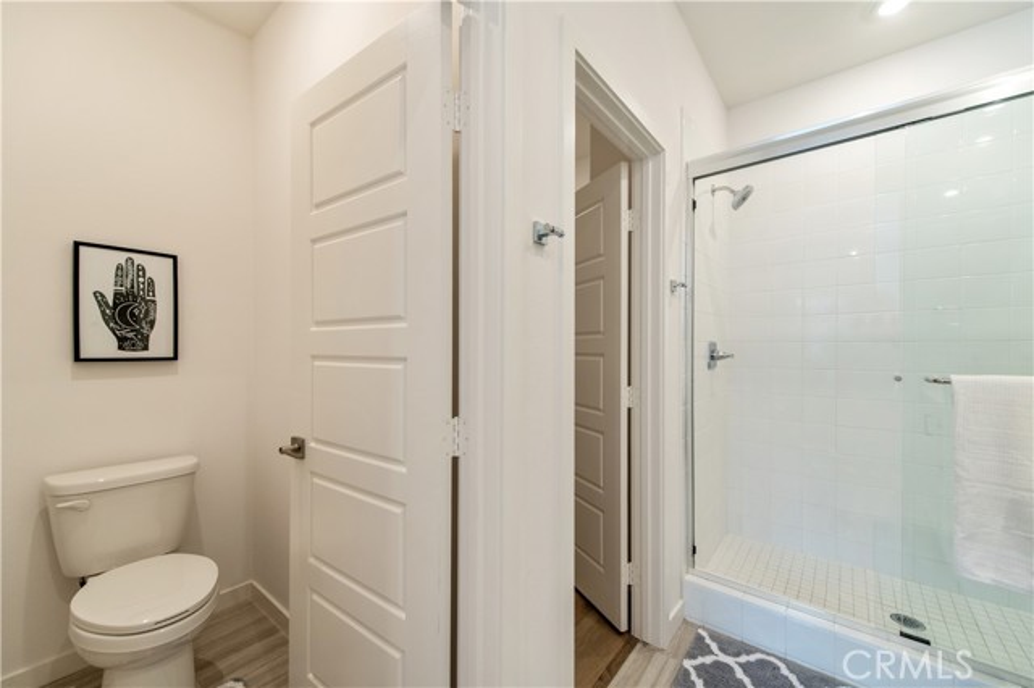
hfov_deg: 104.3
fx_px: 402
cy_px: 344
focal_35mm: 14
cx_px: 517
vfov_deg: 81.1
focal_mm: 14
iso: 400
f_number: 2.8
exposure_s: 1/125
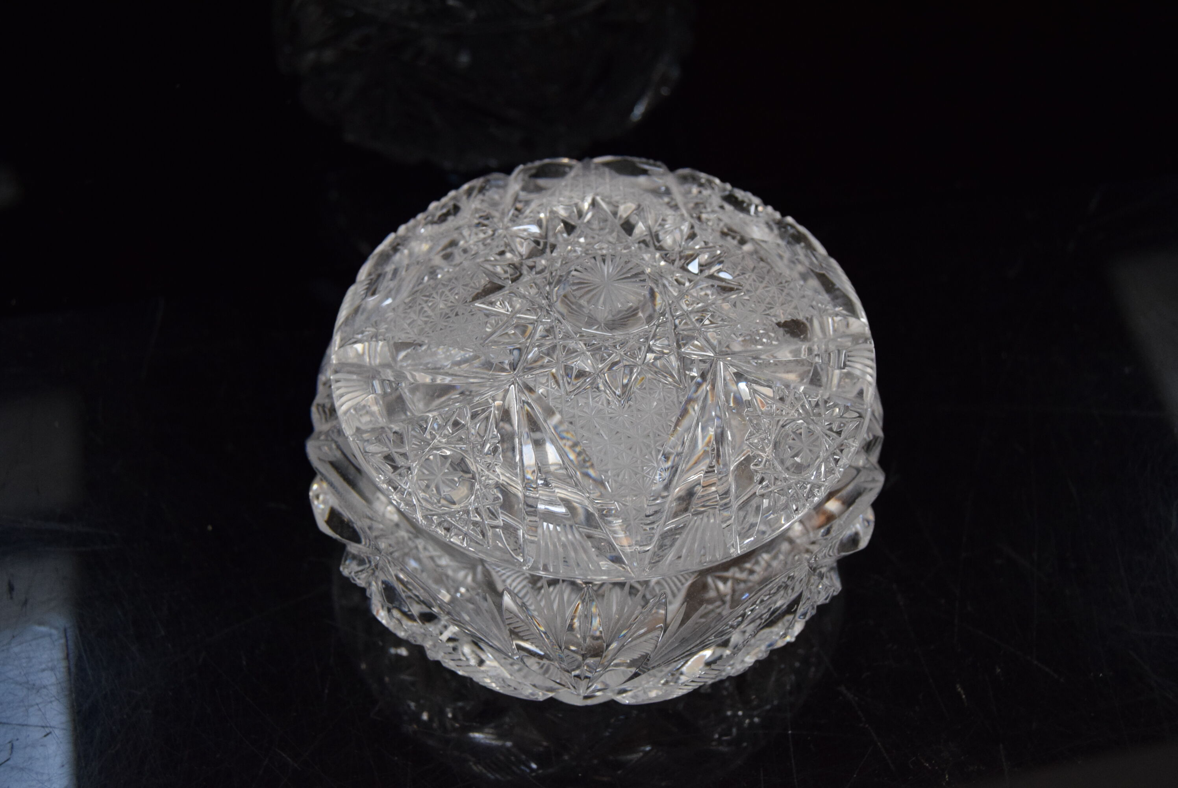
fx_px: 1474
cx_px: 589
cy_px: 394
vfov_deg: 29.9
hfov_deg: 43.6
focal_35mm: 45
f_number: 5.6
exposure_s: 1/125
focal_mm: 30
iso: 1600
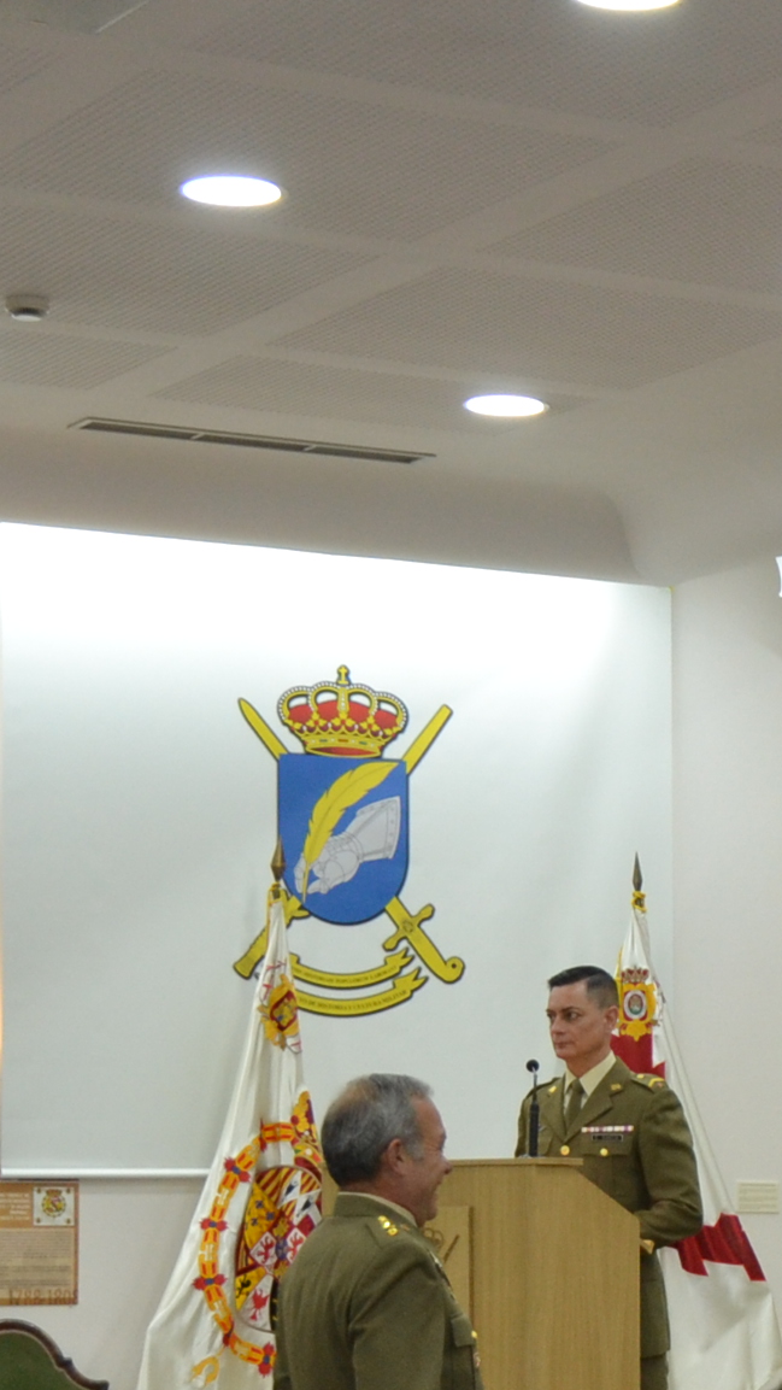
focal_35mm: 113
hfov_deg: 10.3
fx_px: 4163
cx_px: 1224
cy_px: 1092
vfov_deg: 18.8
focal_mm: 24
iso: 560
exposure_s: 1/60
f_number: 3.8
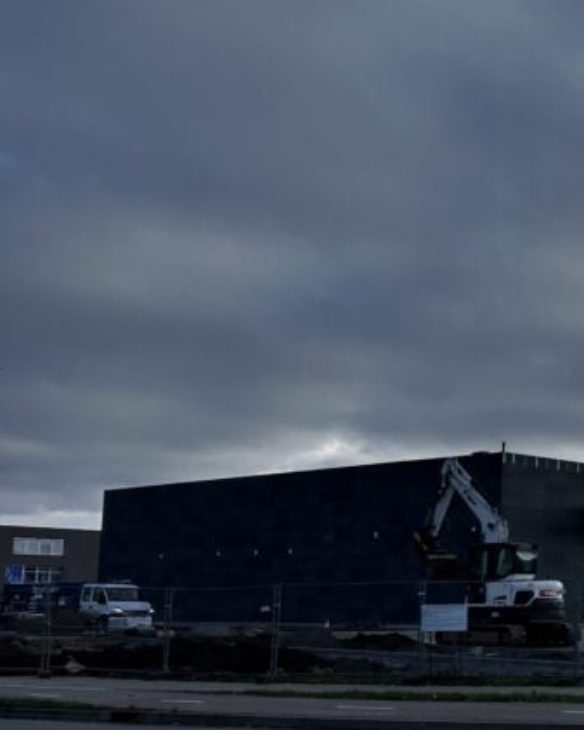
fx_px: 1231
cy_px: 477
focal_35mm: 57
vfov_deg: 32.8
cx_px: 863
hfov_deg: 22.3
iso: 80
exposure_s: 1/5525
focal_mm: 6.86
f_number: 1.78
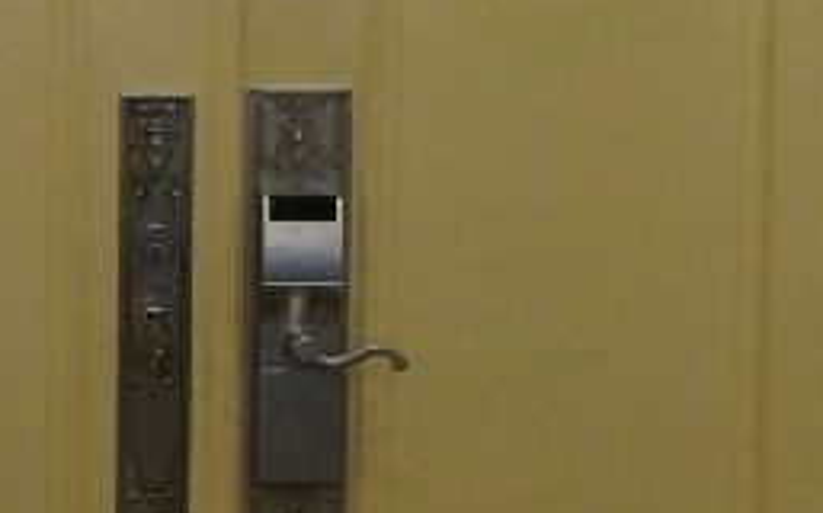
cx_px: 327
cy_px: 147
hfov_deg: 15.3
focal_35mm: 137
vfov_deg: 9.5
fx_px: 3069
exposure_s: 1/160
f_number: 4
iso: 2500
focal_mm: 18
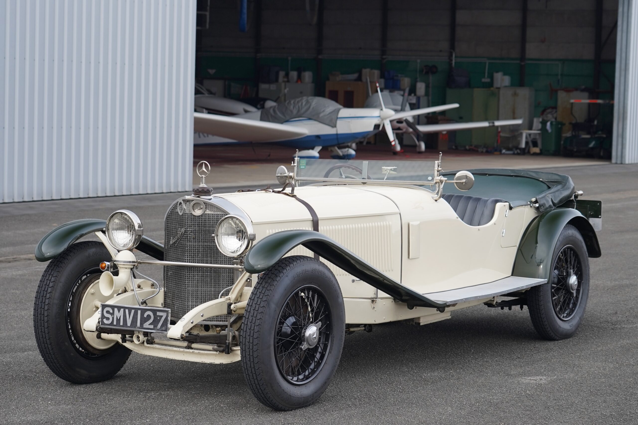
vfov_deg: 15.5
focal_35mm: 88
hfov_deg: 23.1
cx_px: 319
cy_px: 212
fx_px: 1560
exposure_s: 1/160
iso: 200
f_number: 4
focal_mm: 59
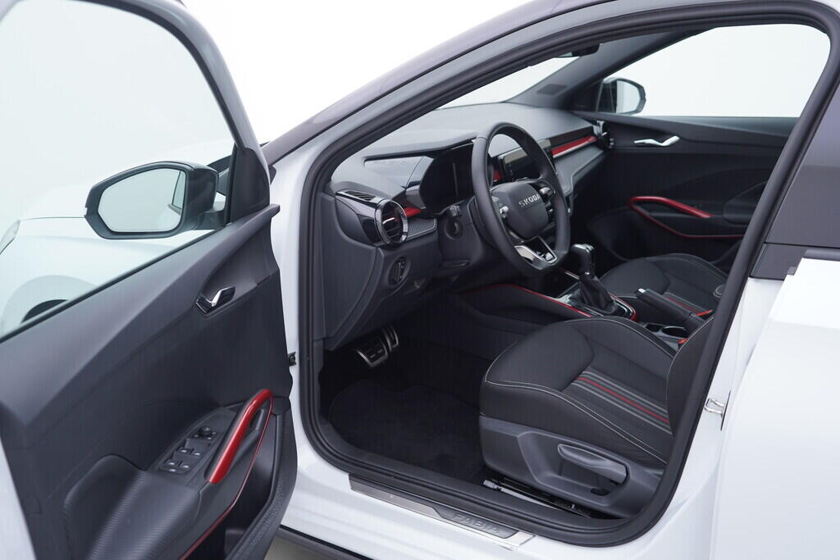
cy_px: 280
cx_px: 420
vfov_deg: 36.9
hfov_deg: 53.1
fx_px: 840
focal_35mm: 36
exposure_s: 1/50
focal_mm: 24
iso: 125
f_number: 3.2
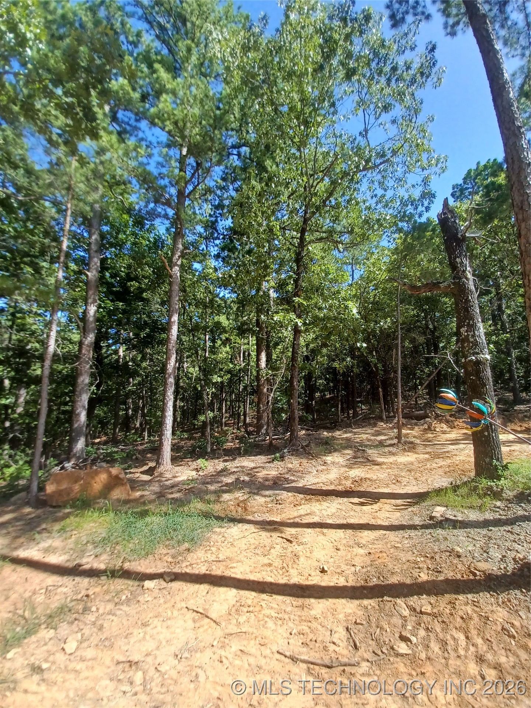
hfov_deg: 89.9
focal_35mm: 13
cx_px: 266
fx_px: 266
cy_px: 354
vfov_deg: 106.2
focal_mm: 1.42
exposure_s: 1/611
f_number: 2.2
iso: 40
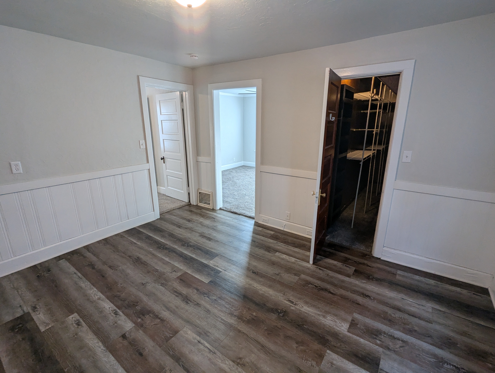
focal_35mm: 16
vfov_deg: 78.2
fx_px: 229
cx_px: 248
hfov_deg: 94.4
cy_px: 186
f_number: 2.2
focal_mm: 2.35
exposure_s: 1/60
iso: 109
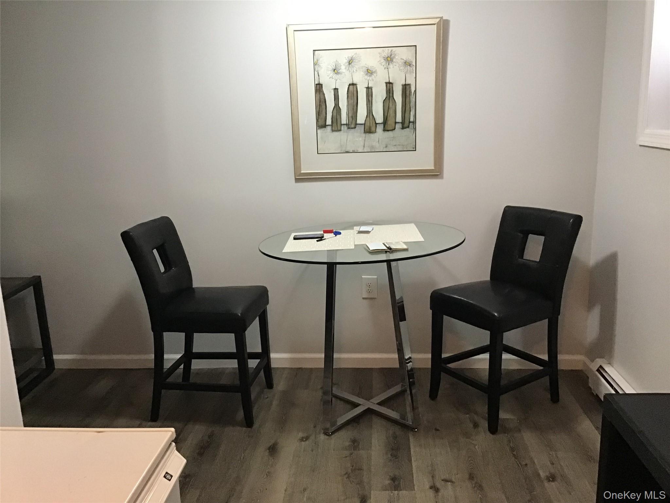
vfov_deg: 45.4
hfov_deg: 58.4
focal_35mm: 31
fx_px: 600
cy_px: 252
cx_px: 335
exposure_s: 1/30
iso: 160
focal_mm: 3.3
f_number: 2.4
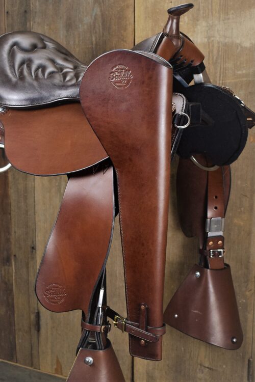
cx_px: 128
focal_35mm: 40
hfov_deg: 33.0
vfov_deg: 47.9
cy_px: 191
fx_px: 430
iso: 1600
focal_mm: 27
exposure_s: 1/60
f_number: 4.5
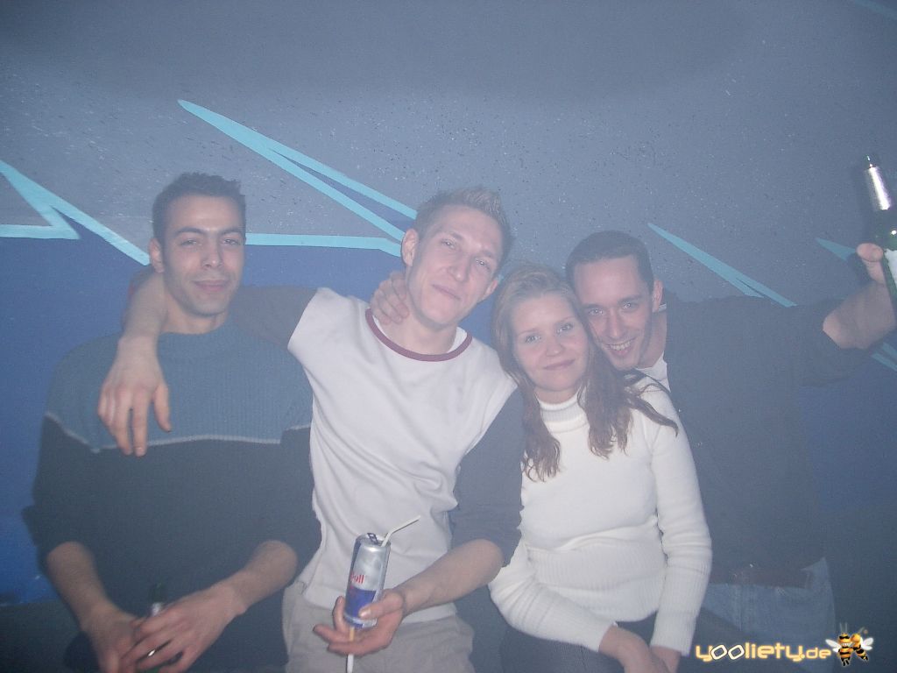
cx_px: 448
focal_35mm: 35
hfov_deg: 52.6
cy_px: 336
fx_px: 907
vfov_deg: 40.7
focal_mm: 5.8
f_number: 2.6
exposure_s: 1/40
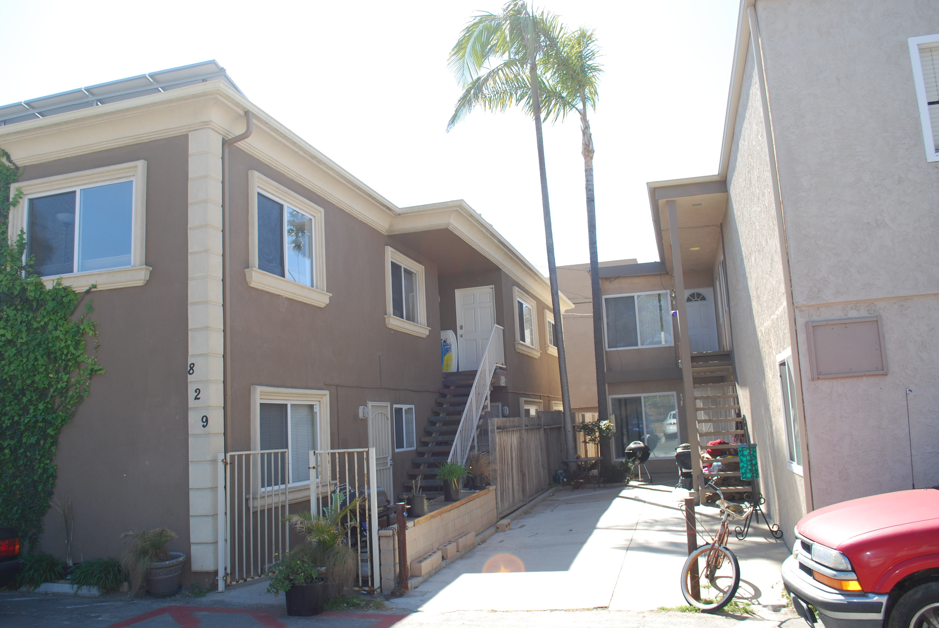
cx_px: 453
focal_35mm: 29
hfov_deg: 63.6
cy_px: 314
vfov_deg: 45.1
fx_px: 757
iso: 100
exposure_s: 1/200
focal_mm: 18
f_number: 5.6
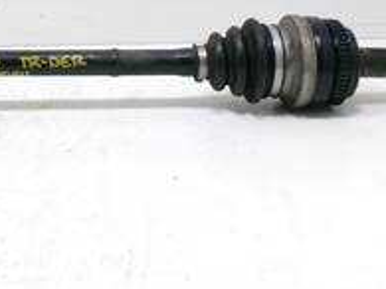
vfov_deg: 20.0
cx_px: 55
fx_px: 769
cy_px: -59
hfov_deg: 27.4
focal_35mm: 69
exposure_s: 1/34
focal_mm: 5.1
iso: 236
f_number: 3.9
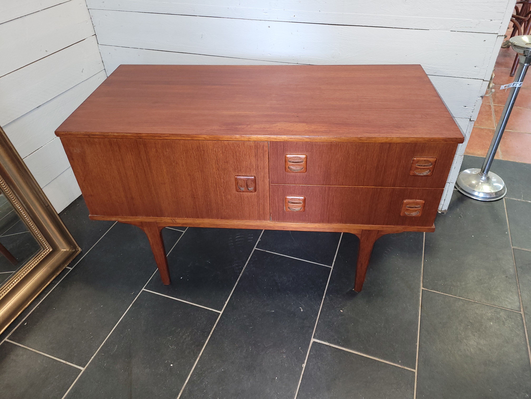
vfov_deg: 53.1
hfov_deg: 67.3
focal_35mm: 26
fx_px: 399
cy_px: 200
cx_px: 266
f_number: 1.8
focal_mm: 5.4
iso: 125
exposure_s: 1/14
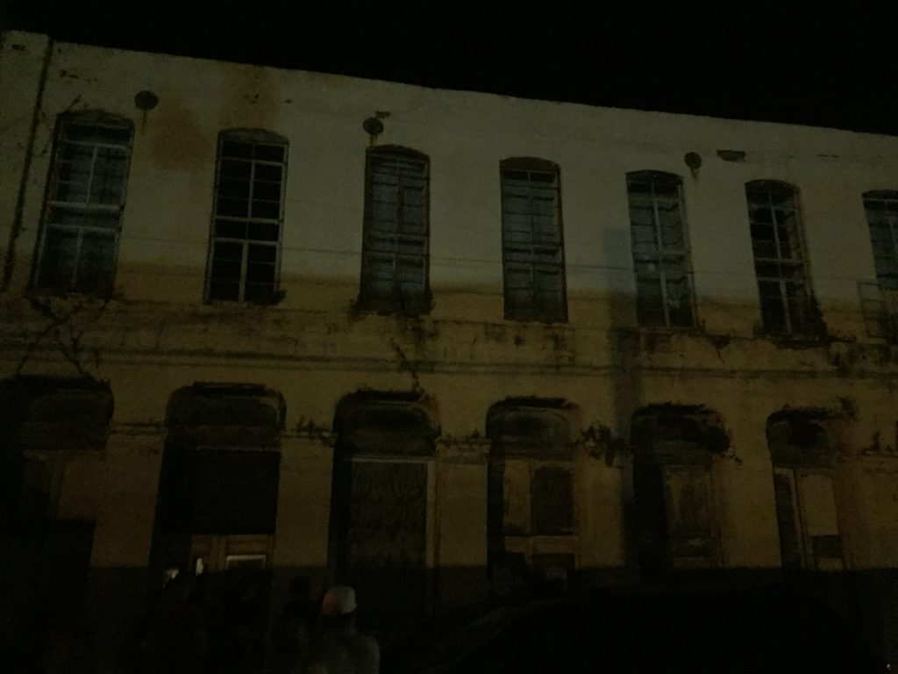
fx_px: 752
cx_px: 449
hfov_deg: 61.7
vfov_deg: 48.2
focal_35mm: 29
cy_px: 337
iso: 2000
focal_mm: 4.15
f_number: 2.2
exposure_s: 1/15
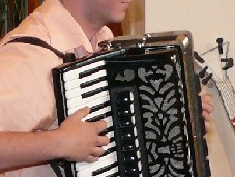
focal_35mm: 248
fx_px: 1686
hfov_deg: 7.8
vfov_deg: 6.0
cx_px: 341
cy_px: 209
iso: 200
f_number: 2.8
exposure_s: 1/30
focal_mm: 8.9
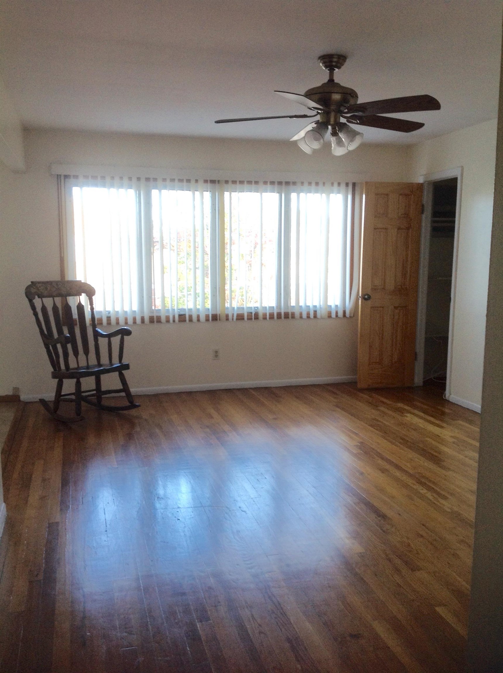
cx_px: 252
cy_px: 336
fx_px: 680
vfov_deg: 52.7
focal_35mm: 35
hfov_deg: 40.6
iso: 64
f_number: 2.4
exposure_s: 1/33
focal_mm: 4.28
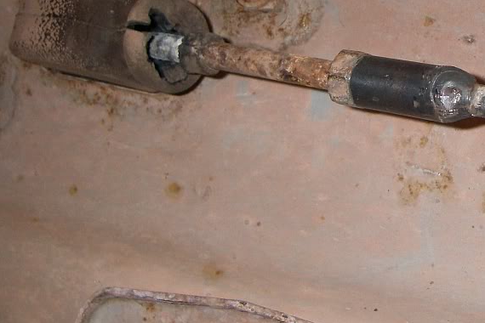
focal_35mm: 71
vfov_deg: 19.1
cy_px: 81
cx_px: 434
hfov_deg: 27.5
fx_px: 956
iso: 200
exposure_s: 1/40
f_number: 3.3
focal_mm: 6.3
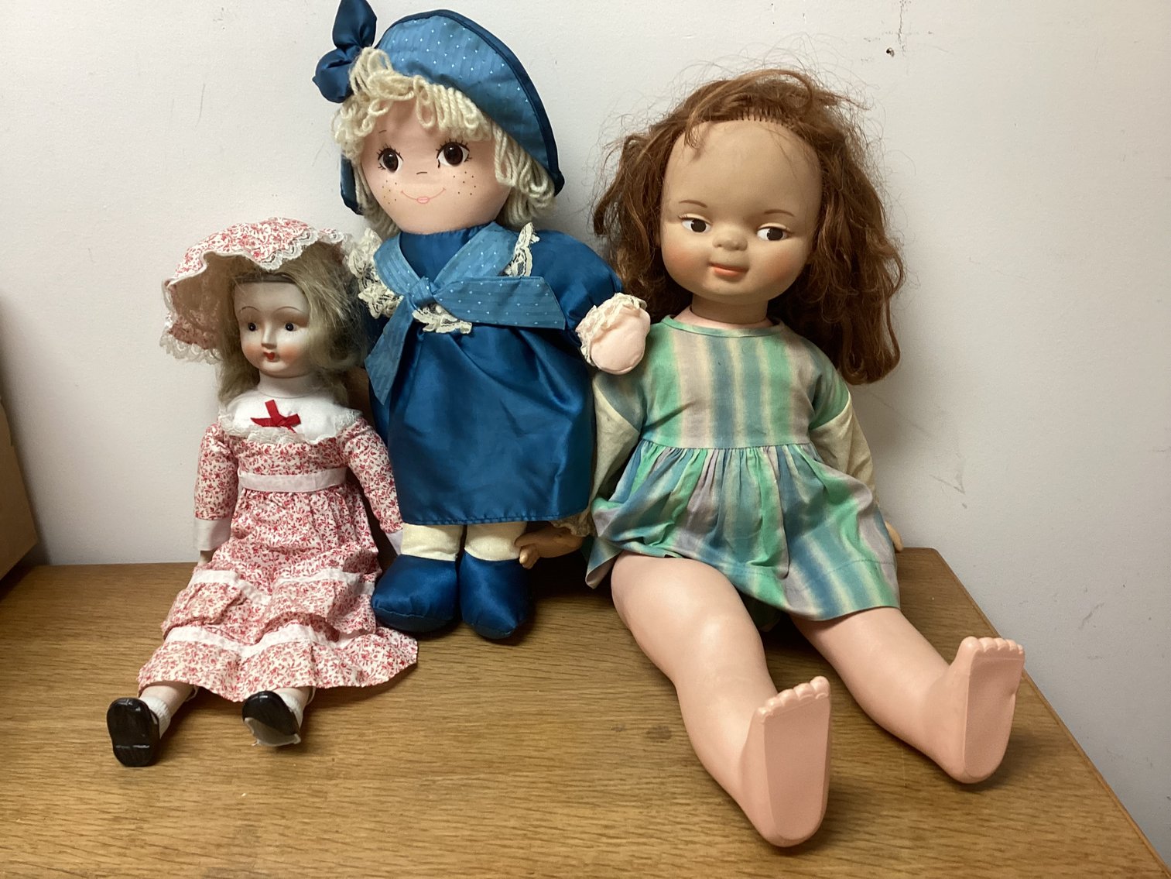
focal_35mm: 31
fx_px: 1049
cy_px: 440
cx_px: 586
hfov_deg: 58.3
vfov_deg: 45.4
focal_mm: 3.3
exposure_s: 1/60
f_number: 2.4
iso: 160
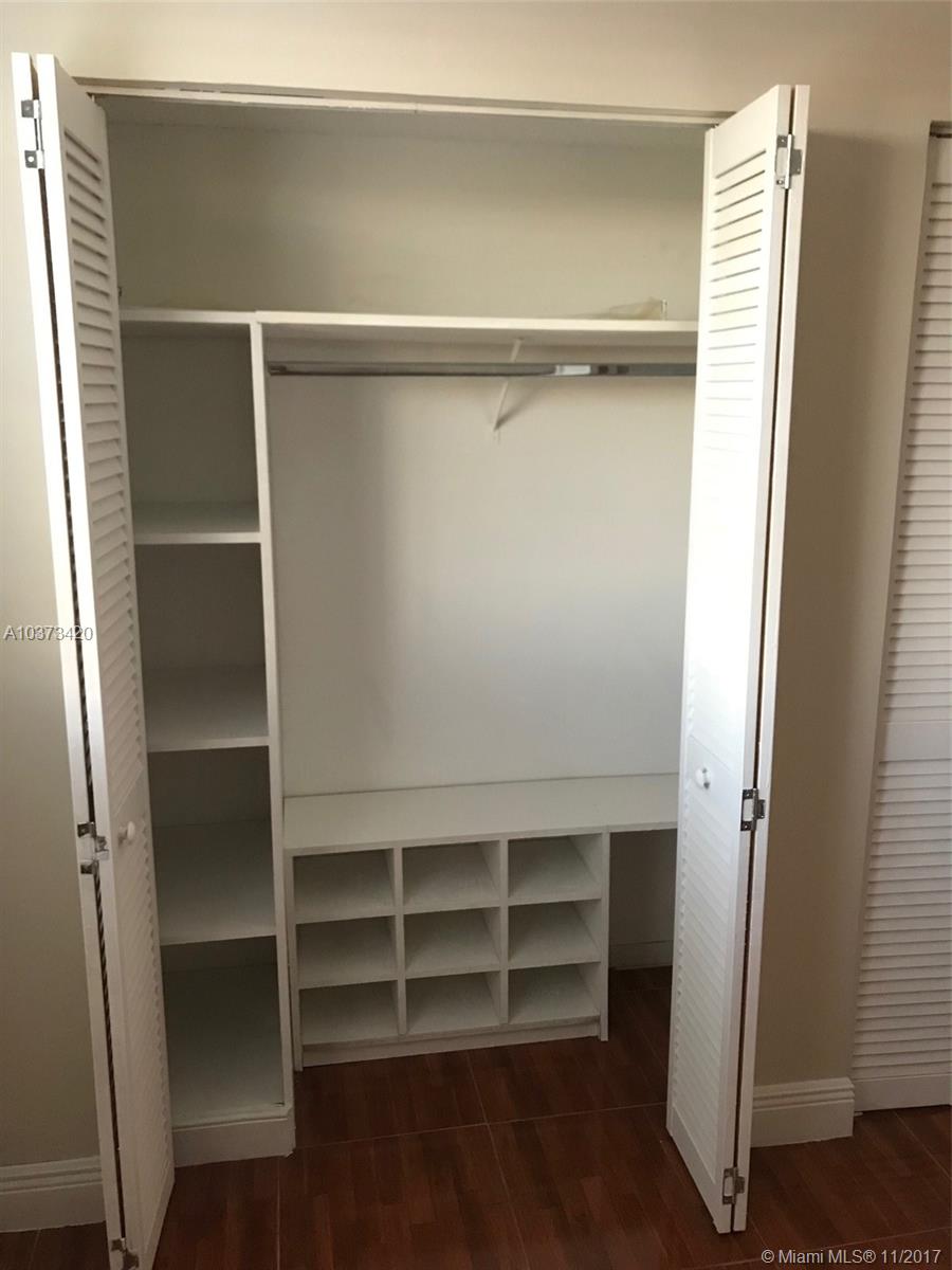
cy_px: 635
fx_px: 1027
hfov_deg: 49.7
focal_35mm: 28
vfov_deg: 63.4
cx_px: 476
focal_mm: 3.99
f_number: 1.8
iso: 100
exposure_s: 1/11
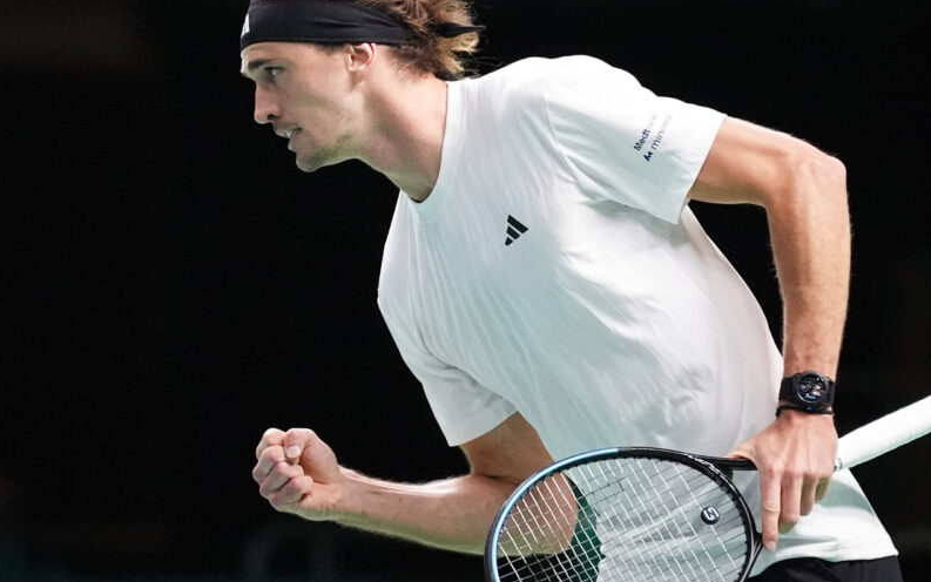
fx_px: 6522
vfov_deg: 5.1
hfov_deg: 8.2
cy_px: 266
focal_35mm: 257
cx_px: 413
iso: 6400
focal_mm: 200
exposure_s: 1/2000
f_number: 2.8
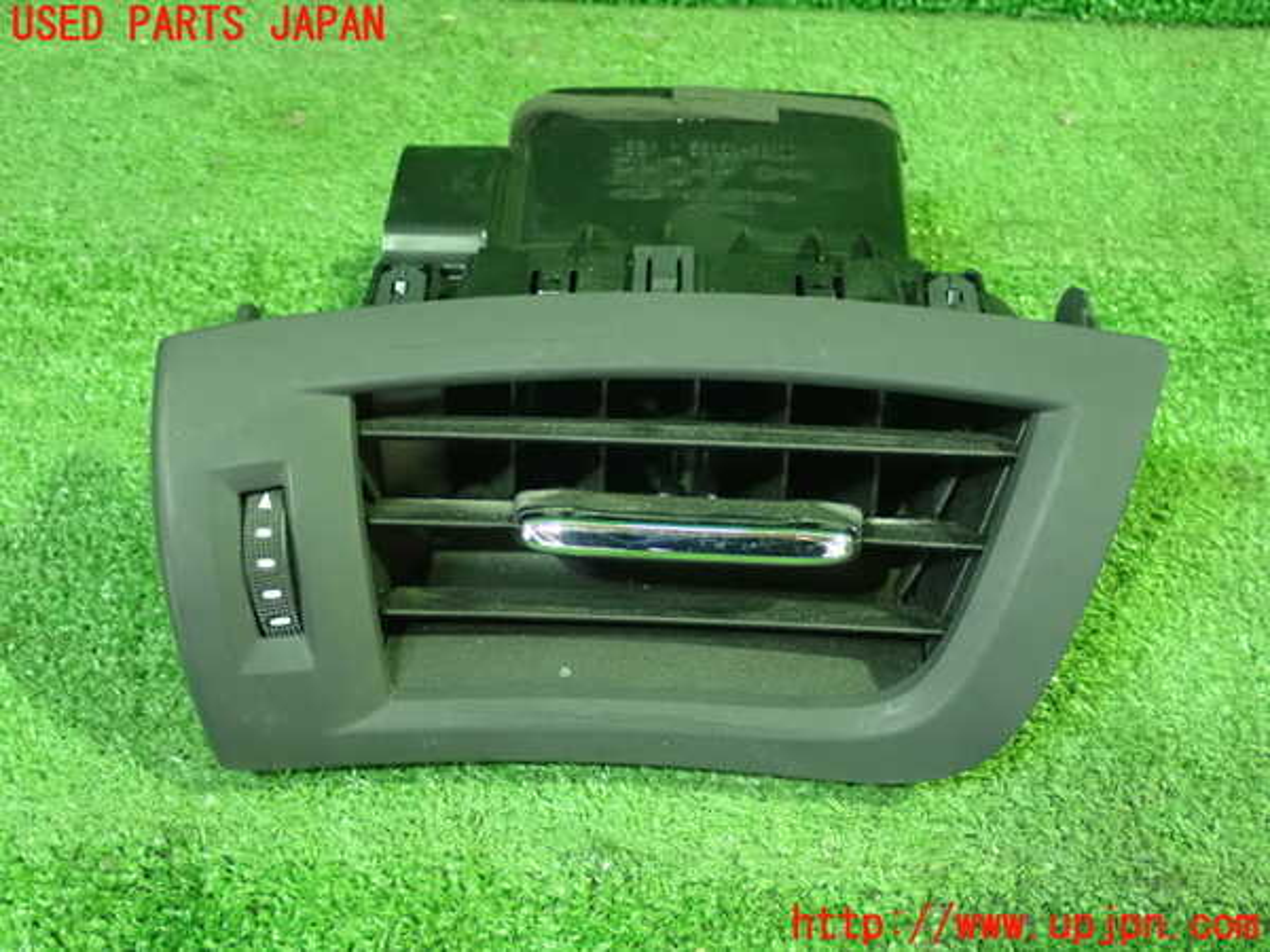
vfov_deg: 31.5
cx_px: 635
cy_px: 476
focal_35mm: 46
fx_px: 1688
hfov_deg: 41.2
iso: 1600
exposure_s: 1/25
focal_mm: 8.41
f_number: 3.1
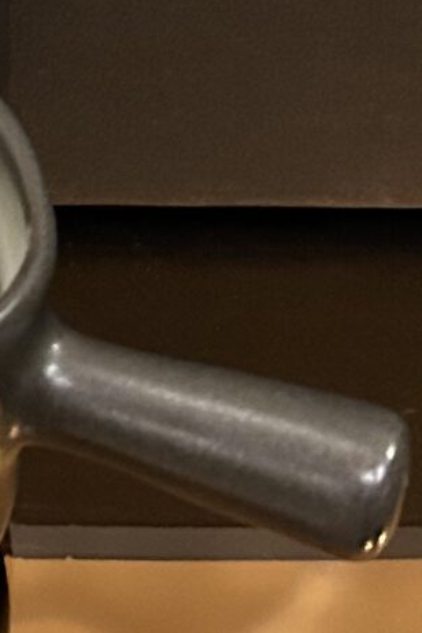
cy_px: -348
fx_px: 2637
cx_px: -312
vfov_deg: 12.9
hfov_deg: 8.8
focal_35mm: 150
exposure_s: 1/33
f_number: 1.5
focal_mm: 5.7
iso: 500
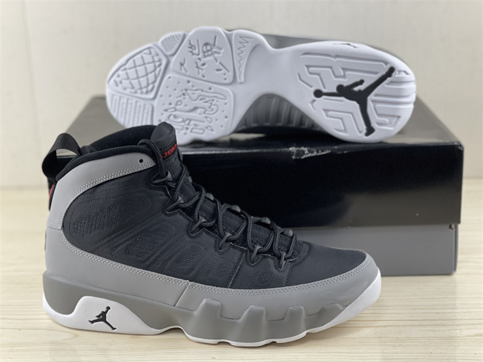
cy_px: 181
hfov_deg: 30.3
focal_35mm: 64
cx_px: 242
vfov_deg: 22.9
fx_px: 893
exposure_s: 1/100
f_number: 2.2
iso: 250
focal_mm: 7.5
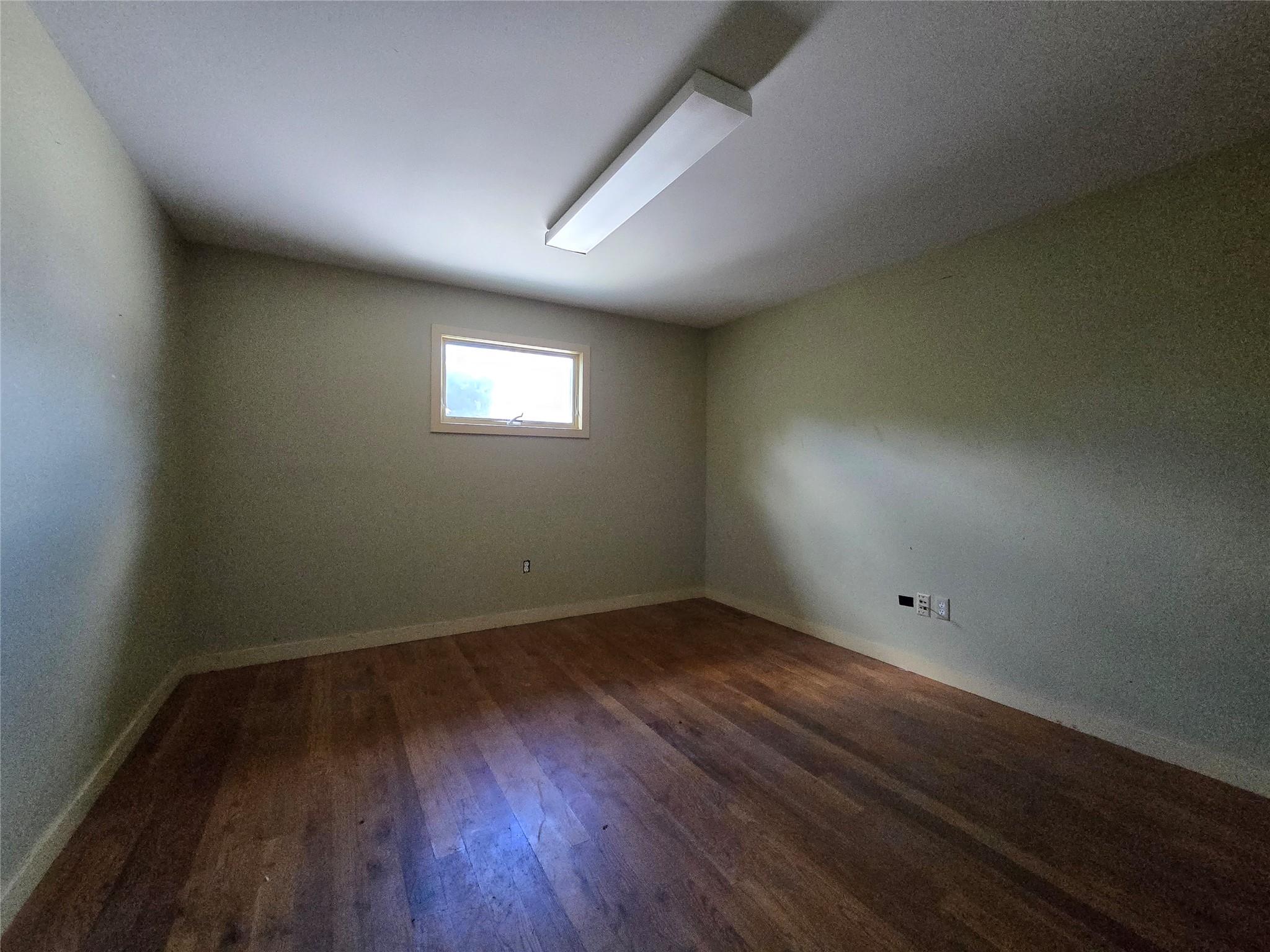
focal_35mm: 13
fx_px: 477
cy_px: 476
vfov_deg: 89.9
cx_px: 635
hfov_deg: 106.2
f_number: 2.2
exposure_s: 1/60
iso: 1000
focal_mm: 2.2
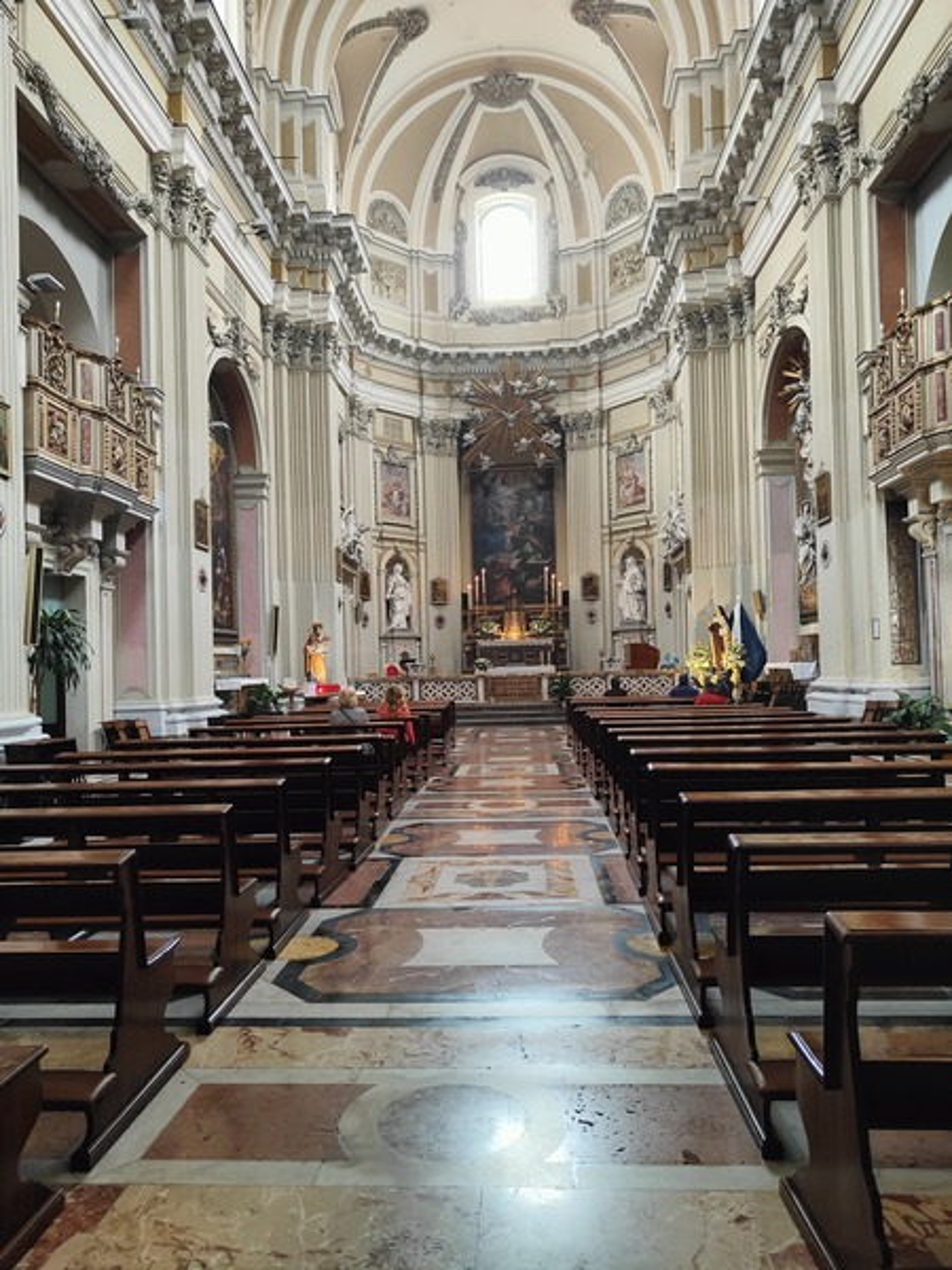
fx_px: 953
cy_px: 635
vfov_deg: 67.3
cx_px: 476
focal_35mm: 26
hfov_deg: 53.1
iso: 160
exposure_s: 1/50
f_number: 1.8
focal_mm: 5.59
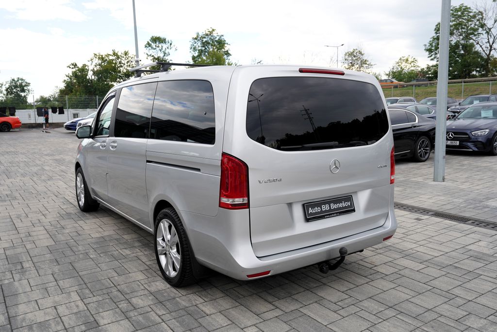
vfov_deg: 43.6
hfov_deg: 61.9
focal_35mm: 30
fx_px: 414
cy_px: 166
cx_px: 248
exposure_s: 1/125
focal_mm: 30
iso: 100
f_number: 5.6
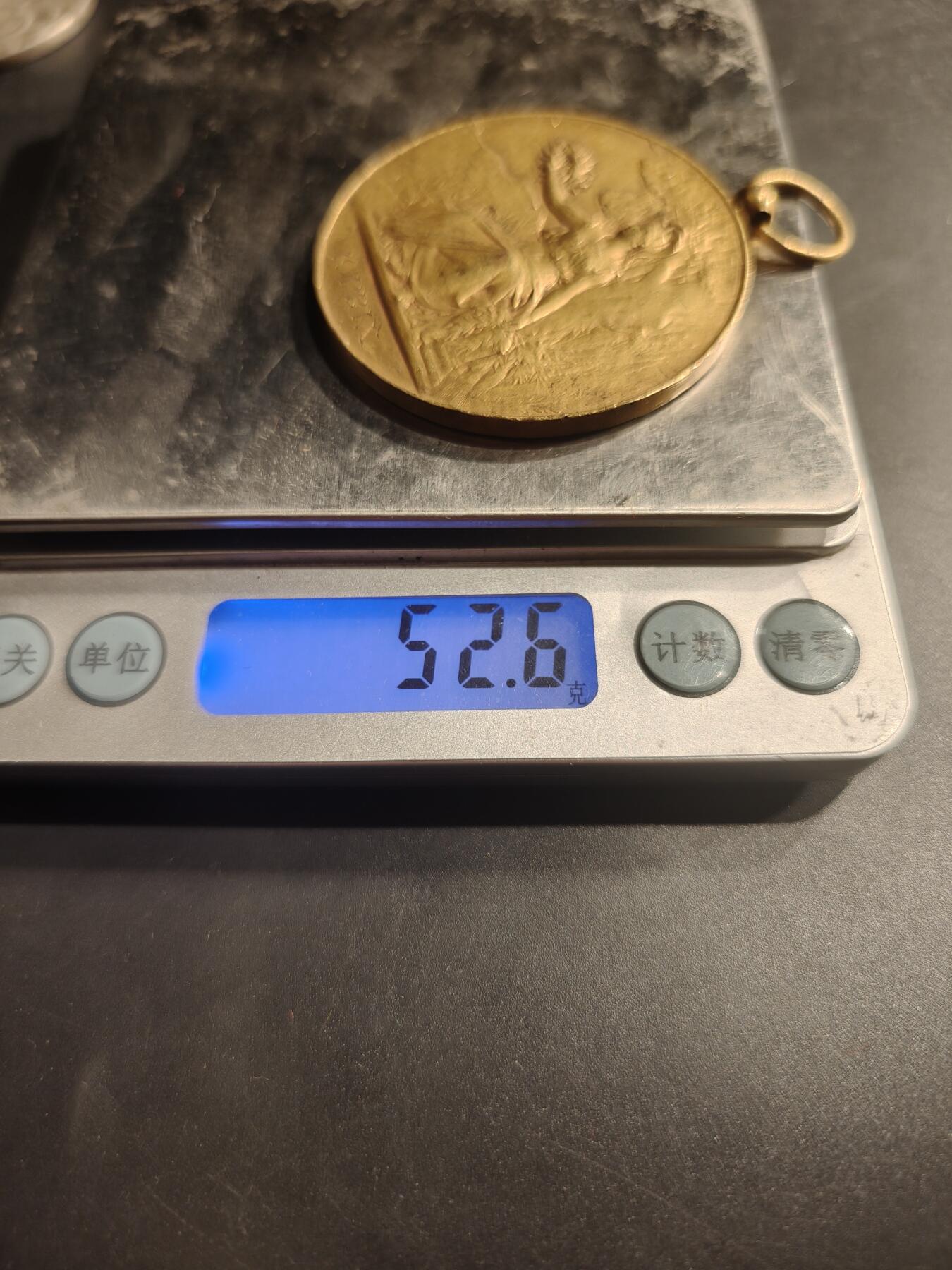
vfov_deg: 73.9
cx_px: 476
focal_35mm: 23
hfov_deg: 58.9
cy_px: 635
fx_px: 843
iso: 80
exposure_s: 1/100
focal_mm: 6.06
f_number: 1.6
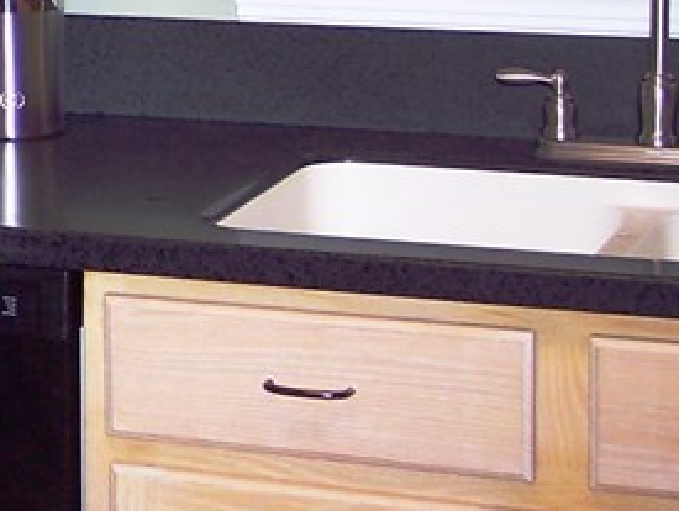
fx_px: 2848
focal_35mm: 145
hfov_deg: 12.6
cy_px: -69
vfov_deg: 10.1
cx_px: -469
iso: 140
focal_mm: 8
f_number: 2.8
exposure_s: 1/60
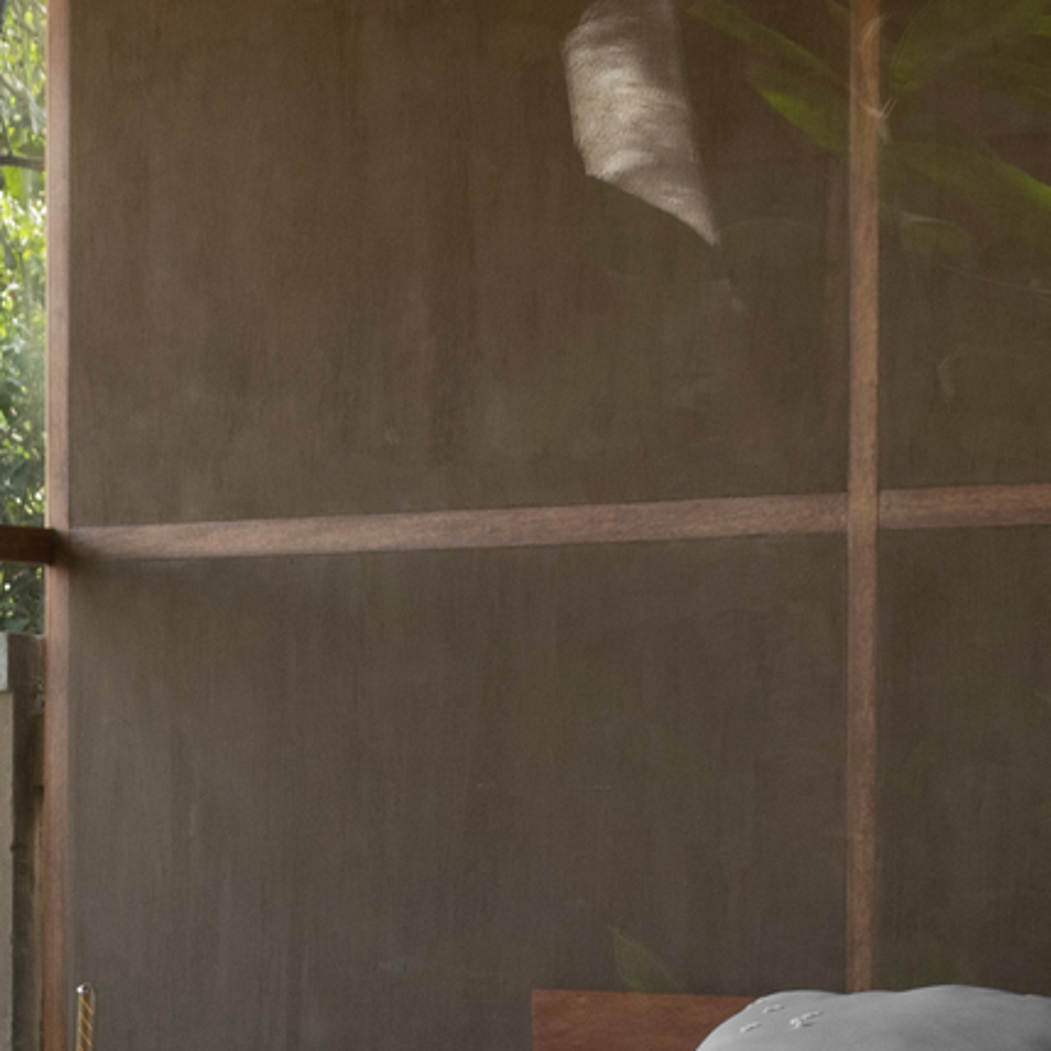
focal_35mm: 107
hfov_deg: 16.0
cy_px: 1118
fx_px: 3675
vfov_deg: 15.9
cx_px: 27
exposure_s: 1/100
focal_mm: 18
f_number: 5
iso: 200
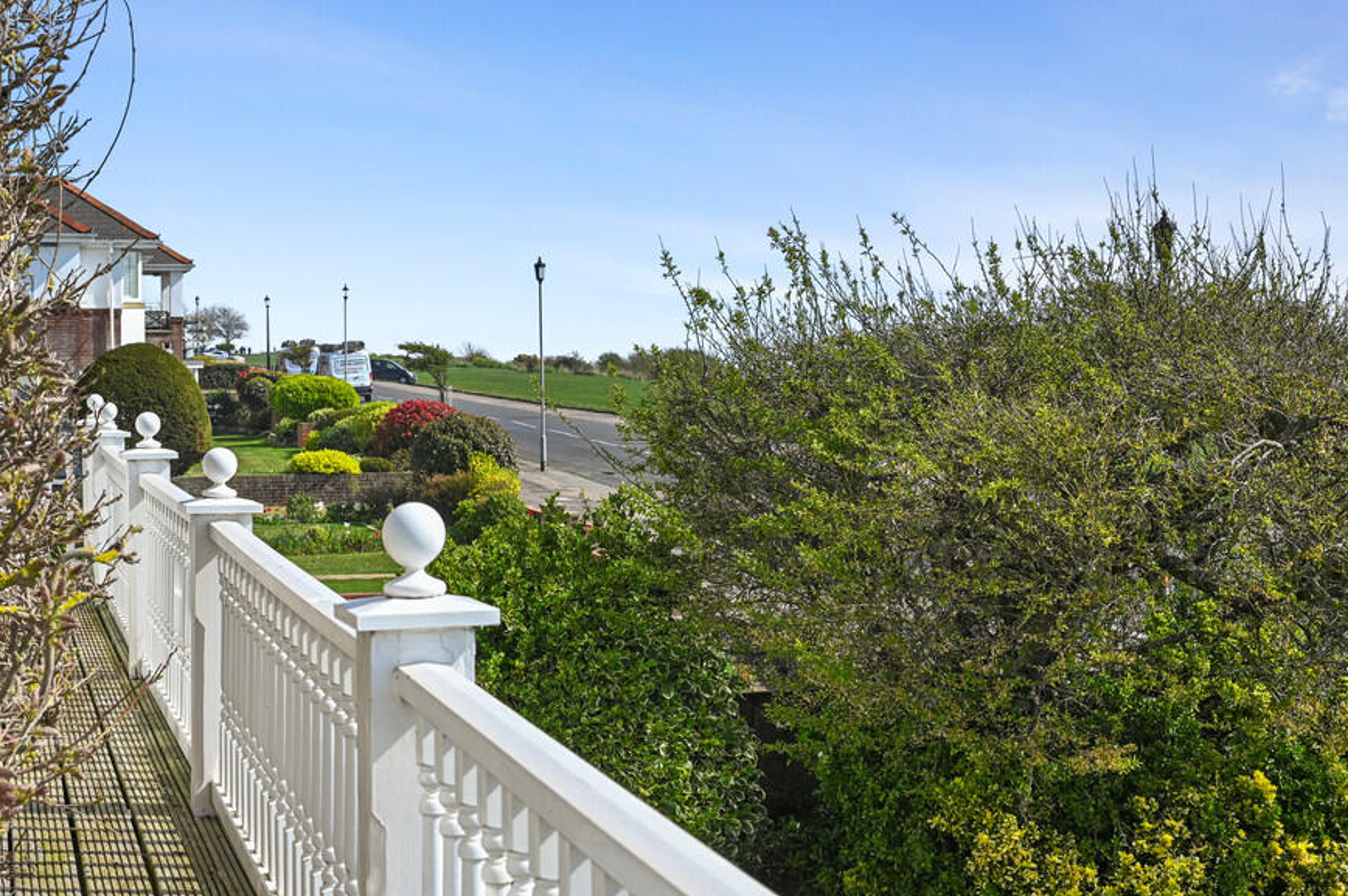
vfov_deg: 22.9
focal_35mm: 59
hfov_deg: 34.0
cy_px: 429
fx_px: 2207
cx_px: 638
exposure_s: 1/80
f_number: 10
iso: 400
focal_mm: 50
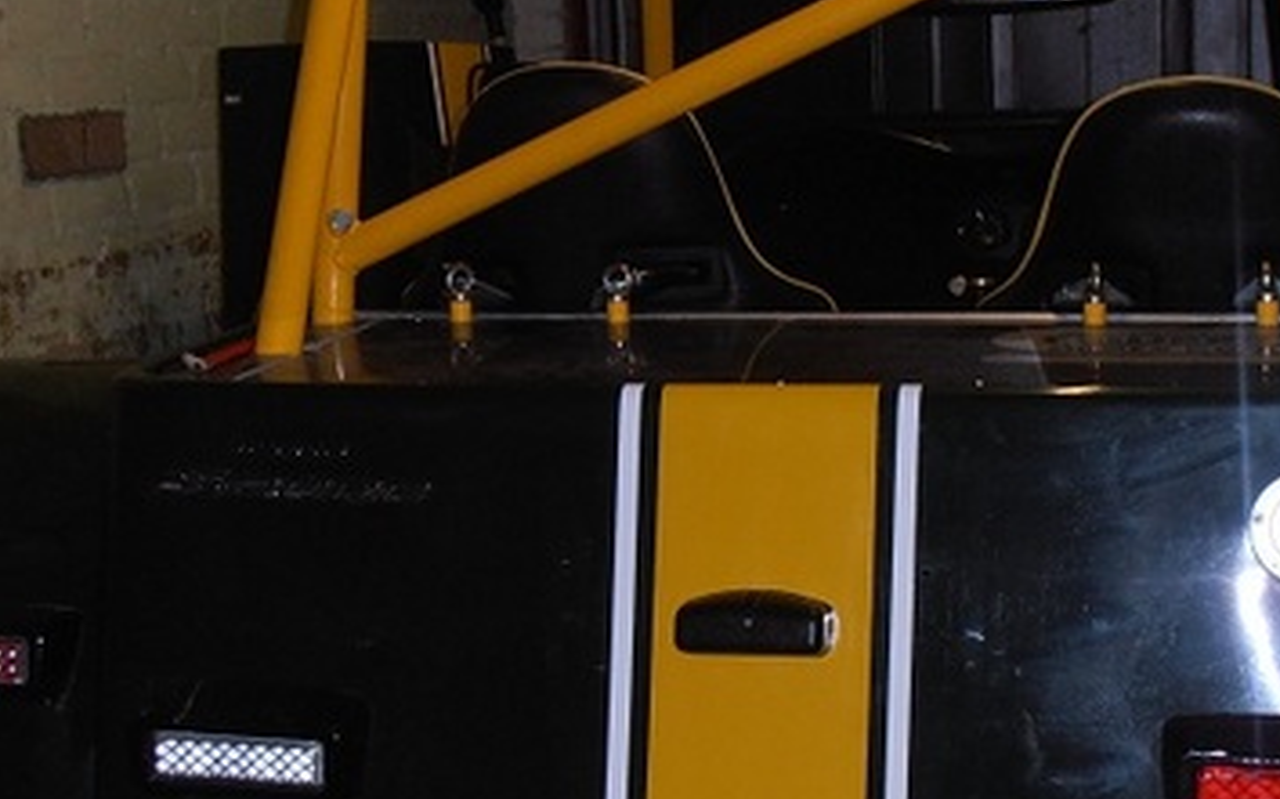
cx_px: 835
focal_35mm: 71
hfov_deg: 28.8
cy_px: 477
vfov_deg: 18.3
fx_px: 2476
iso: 125
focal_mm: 6.61
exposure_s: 1/40
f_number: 3.9
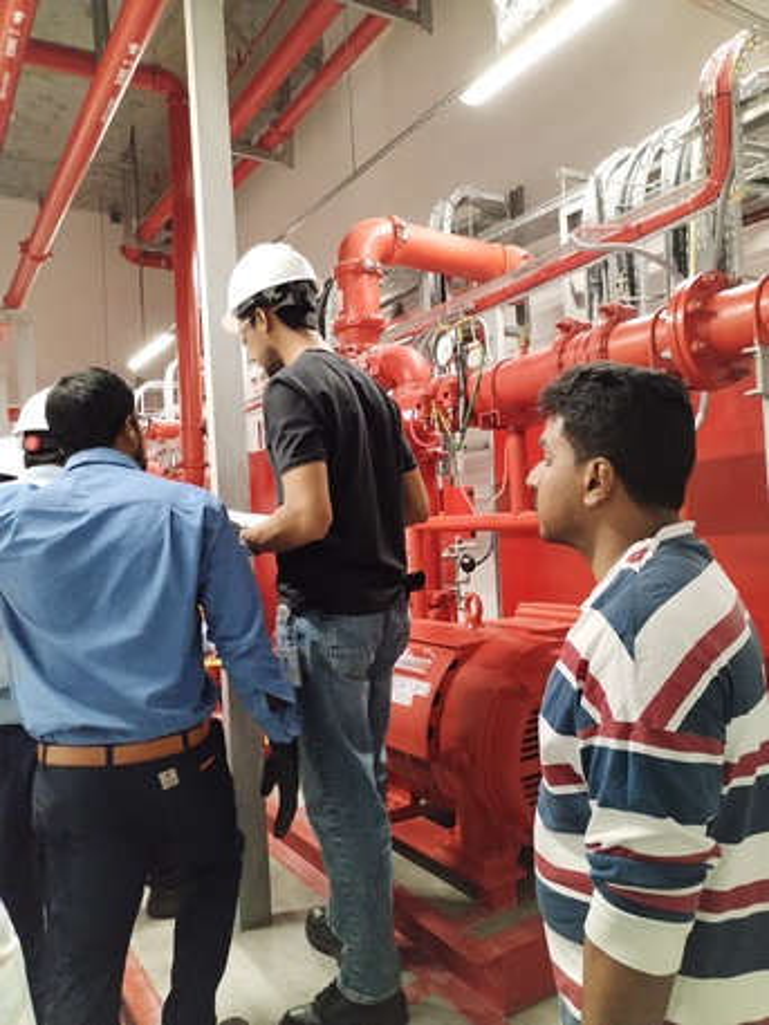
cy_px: 512
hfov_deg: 48.2
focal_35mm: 29
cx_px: 384
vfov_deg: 61.6
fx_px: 859
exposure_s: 1/100
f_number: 1.8
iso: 2134
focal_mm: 4.75
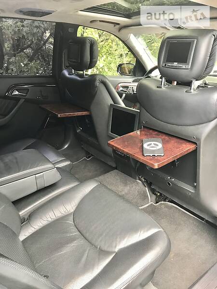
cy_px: 144
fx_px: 234
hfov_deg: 49.7
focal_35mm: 28
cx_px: 108
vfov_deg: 63.4
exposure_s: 1/33
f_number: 1.8
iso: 40
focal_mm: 4
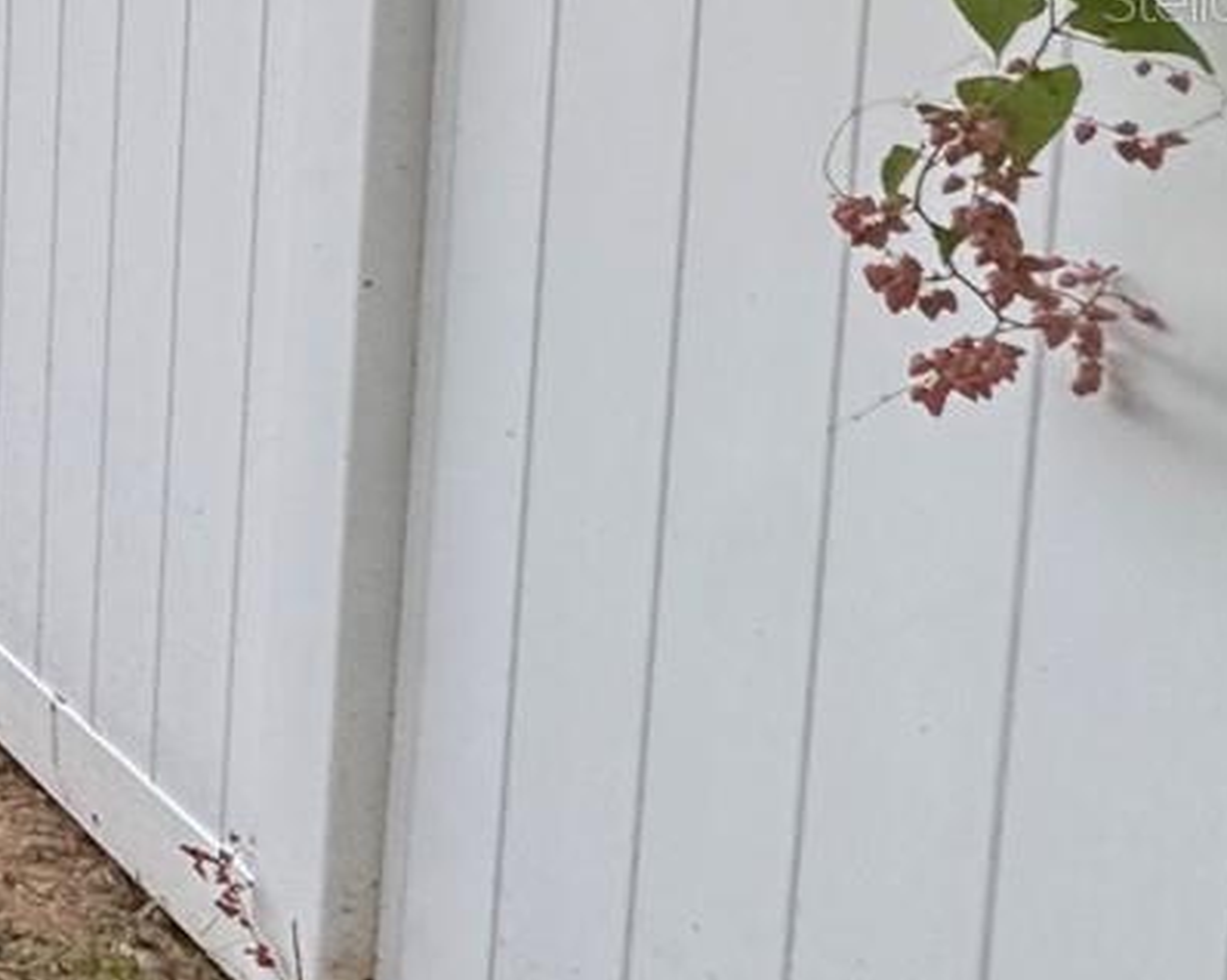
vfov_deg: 26.1
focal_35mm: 55
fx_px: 1996
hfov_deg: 20.8
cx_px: -1073
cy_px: -3
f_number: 2.2
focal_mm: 2.22
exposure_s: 1/99
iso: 320
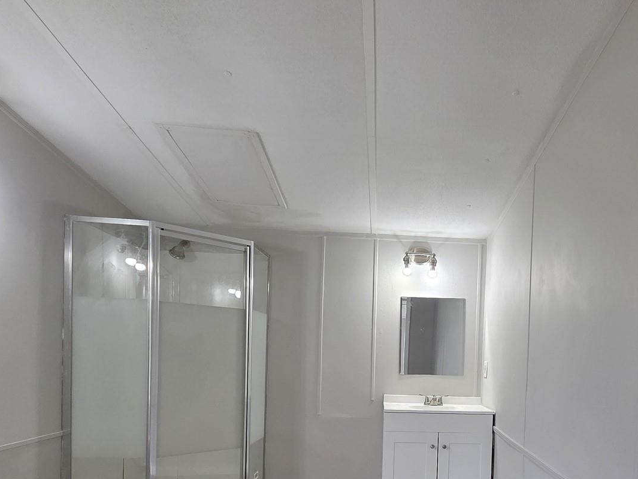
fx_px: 461
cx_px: 410
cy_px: 369
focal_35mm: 25
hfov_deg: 68.0
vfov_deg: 52.1
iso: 200
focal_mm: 2.2
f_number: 2.2
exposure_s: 1/120
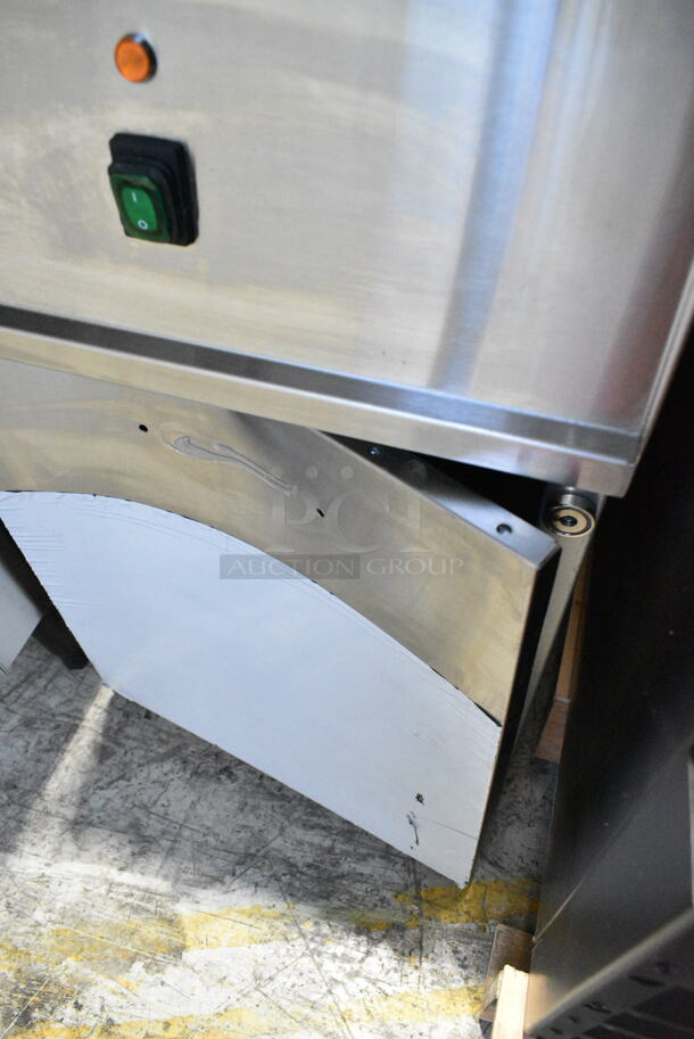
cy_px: 520
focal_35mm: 27
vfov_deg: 67.3
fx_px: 780
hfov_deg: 48.0
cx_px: 347
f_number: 7.1
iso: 6400
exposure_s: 1/200
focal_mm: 18
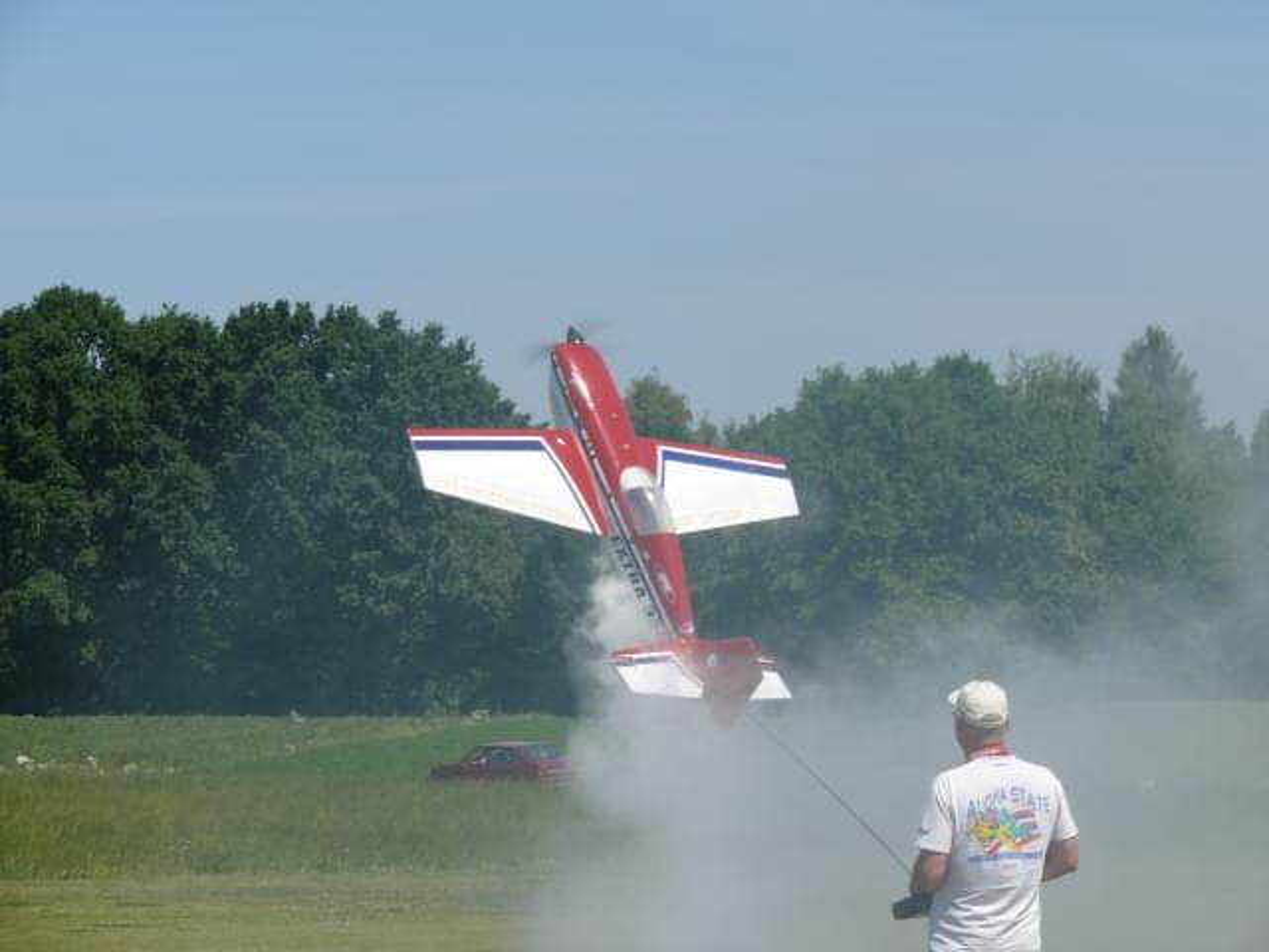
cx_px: 634
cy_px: 476
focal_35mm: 185
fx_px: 6782
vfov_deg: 8.0
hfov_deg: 10.7
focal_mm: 39.1
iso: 100
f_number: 6.3
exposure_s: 1/400
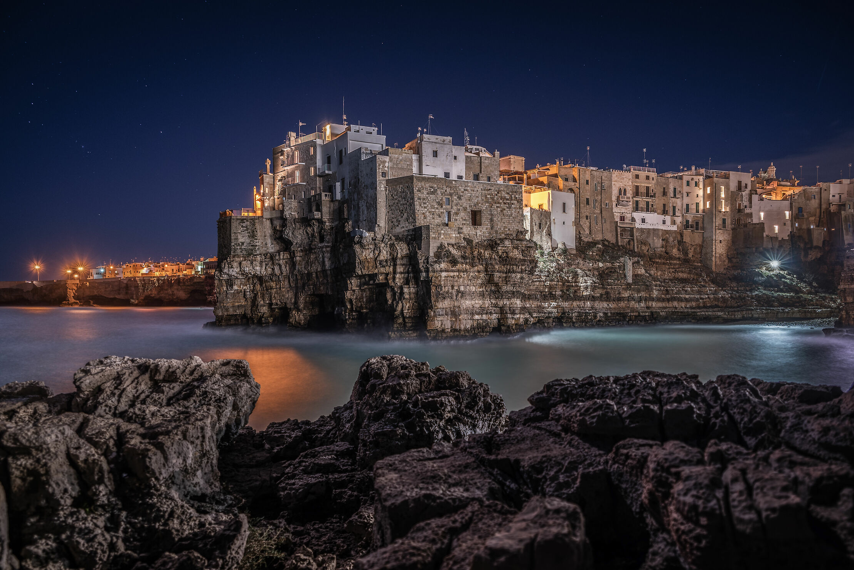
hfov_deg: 69.4
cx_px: 435
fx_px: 617
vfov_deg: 49.6
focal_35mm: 26
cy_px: 303
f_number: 2.8
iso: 100
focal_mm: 24
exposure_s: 30
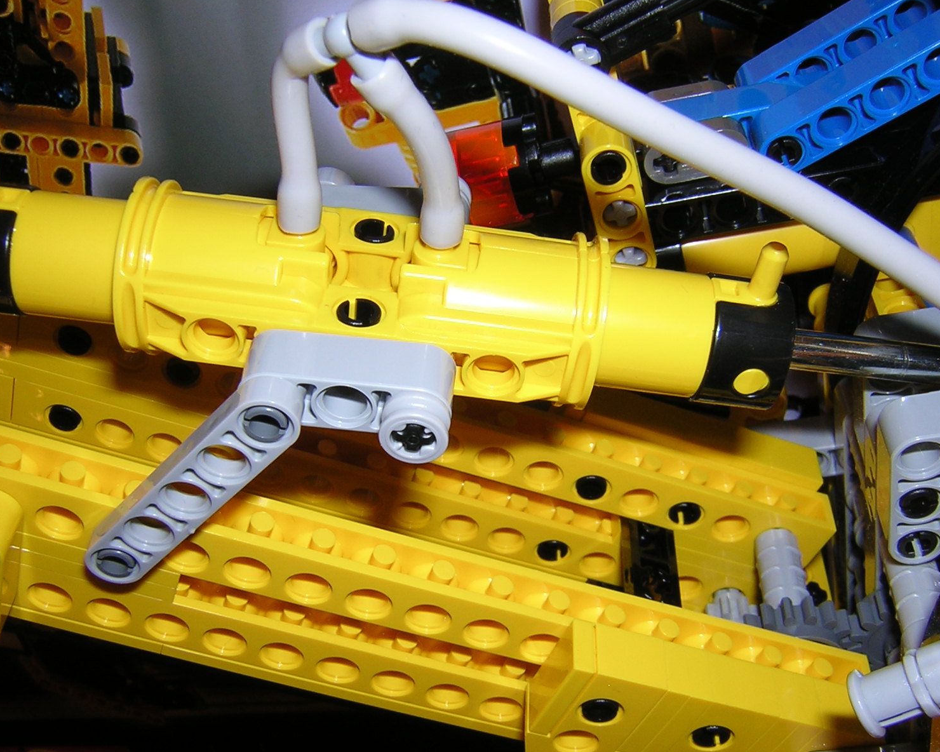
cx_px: 460
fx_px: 1057
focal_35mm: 38
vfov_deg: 39.2
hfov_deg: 47.9
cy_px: 377
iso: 100
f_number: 5.2
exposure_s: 1/60.1
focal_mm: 4.7
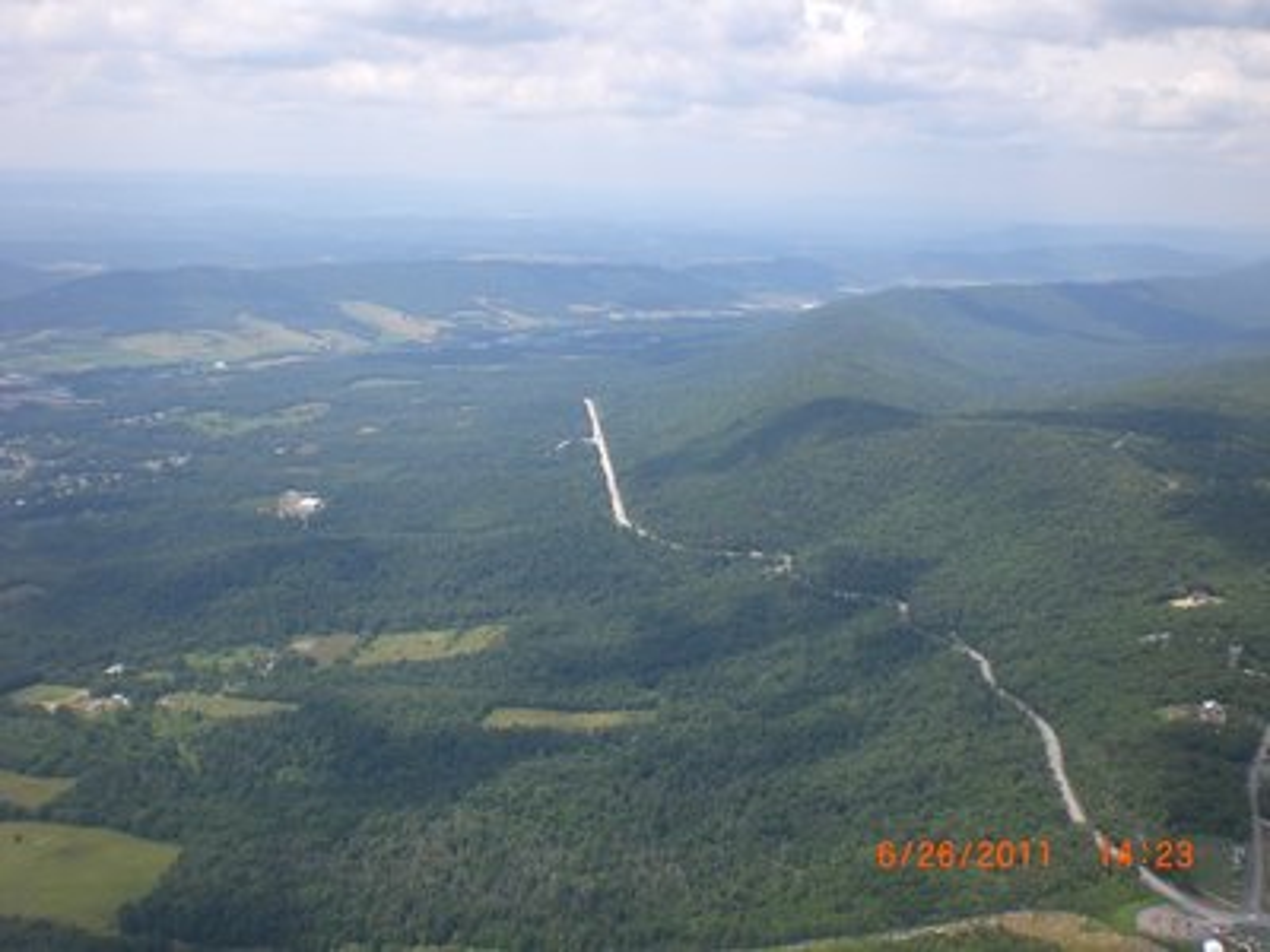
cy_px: 476
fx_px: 1394
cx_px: 635
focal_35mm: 38
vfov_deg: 37.7
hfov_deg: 49.0
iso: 50
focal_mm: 6.3
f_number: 4.4
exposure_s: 1/500
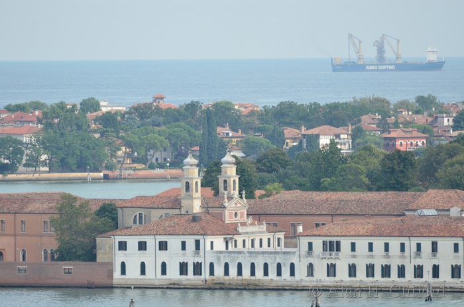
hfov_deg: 3.4
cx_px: 232
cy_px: 154
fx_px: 7714
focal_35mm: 600
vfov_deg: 2.3
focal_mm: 400
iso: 320
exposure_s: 1/640
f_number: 5.6
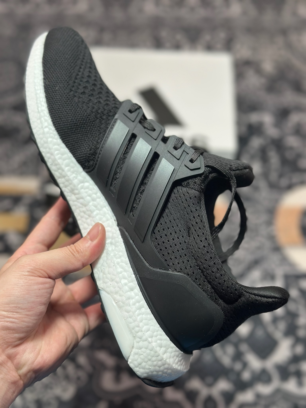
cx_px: 153
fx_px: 566
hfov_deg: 30.3
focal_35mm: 48
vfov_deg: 39.7
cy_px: 204
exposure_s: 1/439
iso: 80
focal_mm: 6.86
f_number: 1.78
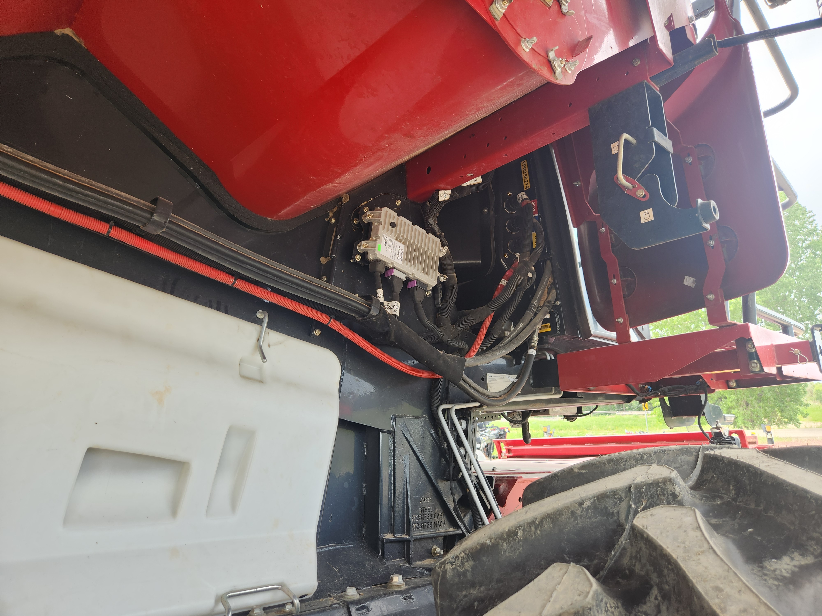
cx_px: 411
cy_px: 308
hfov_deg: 73.9
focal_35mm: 23
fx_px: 546
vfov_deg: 58.9
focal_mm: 5.4
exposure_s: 1/180
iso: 32
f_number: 1.8
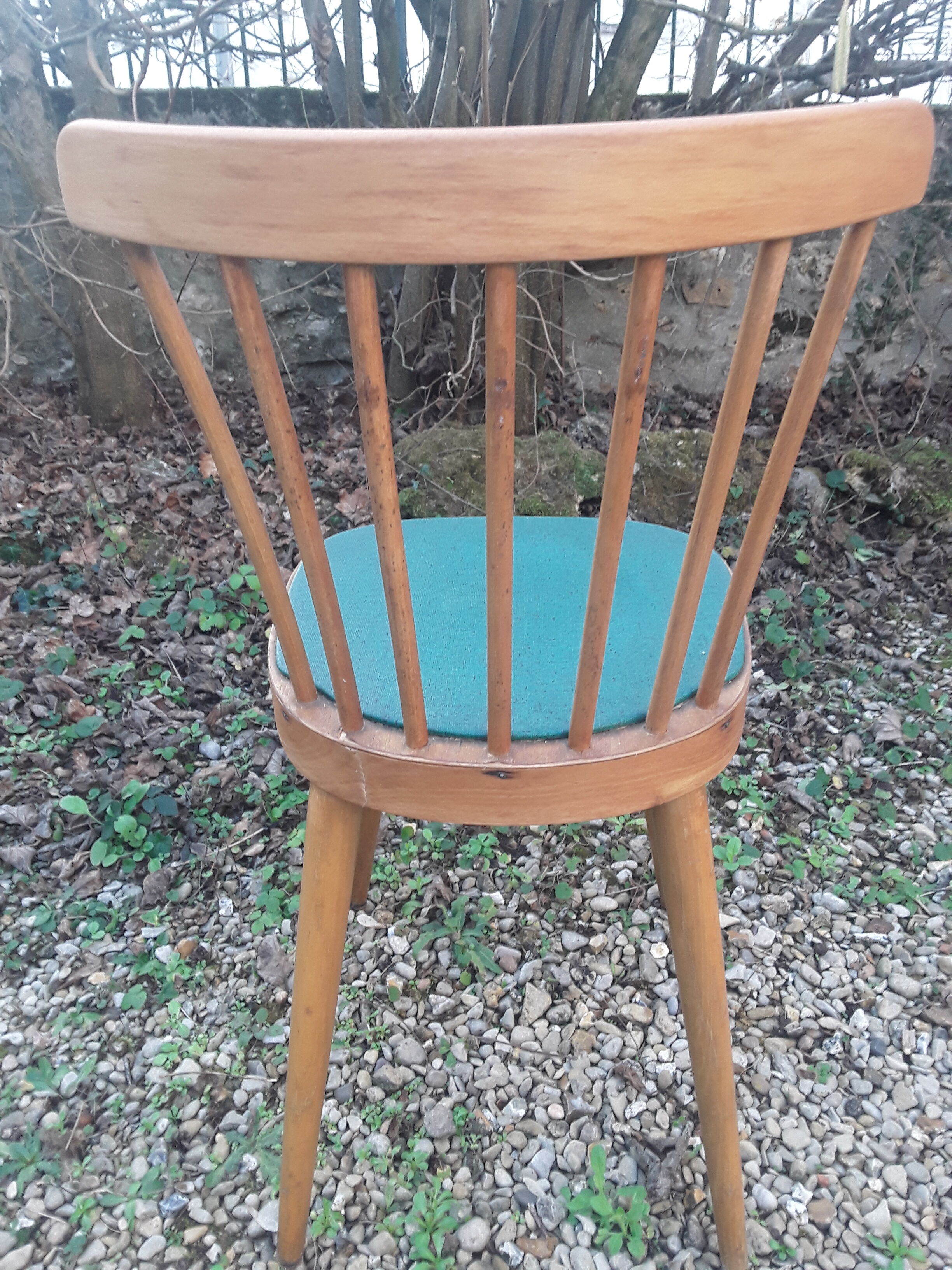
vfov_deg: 65.3
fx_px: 990
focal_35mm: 27
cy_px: 635
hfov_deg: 51.4
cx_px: 476
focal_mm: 2.91
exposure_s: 1/33
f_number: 1.9
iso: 50
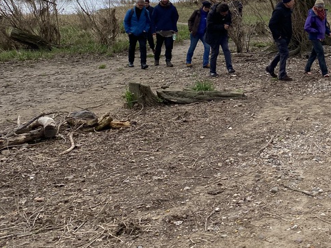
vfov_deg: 25.5
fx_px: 526
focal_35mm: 55
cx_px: 290
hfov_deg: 33.3
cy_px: 12
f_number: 1.8
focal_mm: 4.25
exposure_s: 1/2967
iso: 32
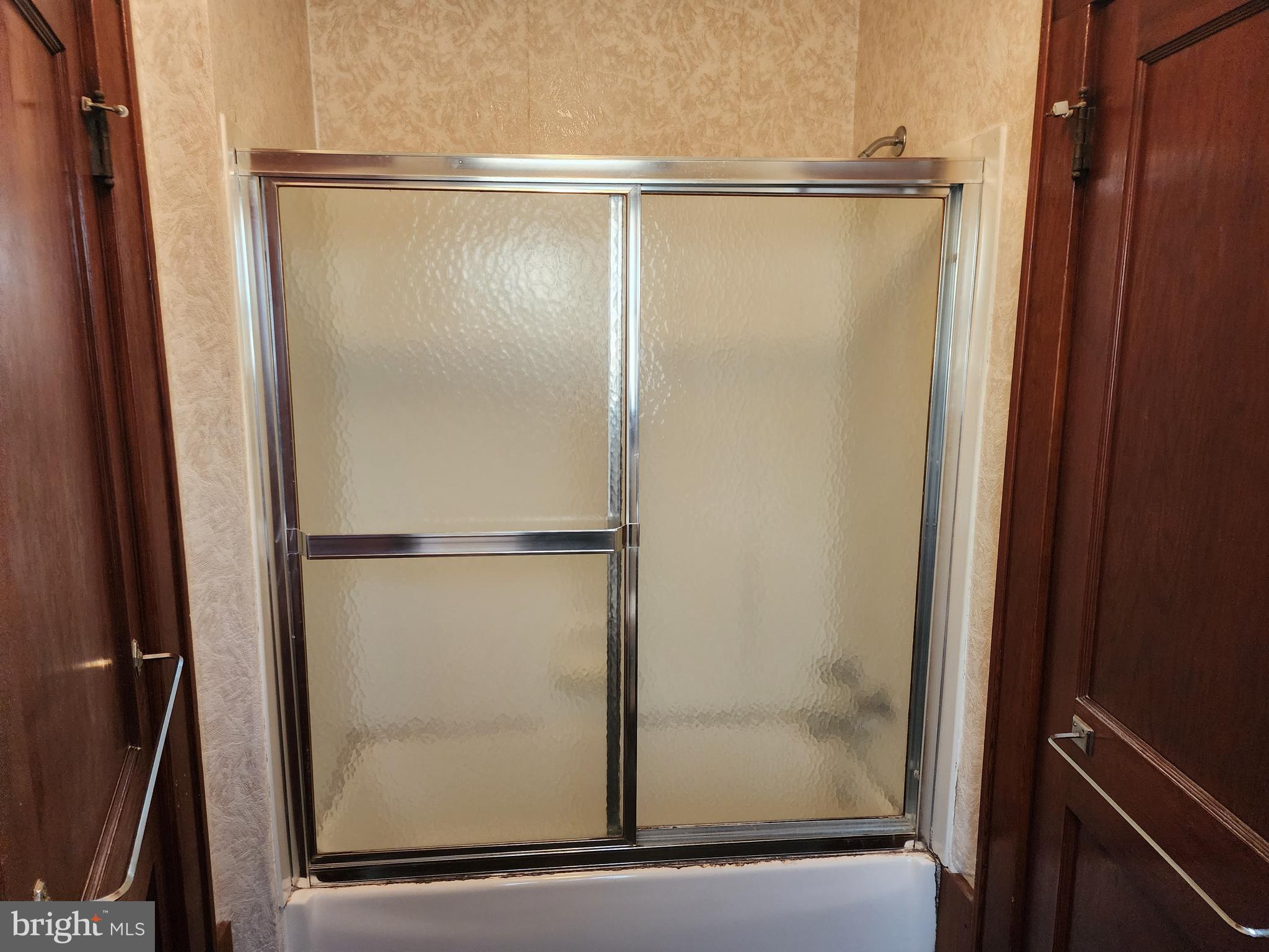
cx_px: 634
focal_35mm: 23
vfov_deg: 58.9
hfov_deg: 73.9
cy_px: 476
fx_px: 843
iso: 640
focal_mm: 6.4
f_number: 1.8
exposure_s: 1/120
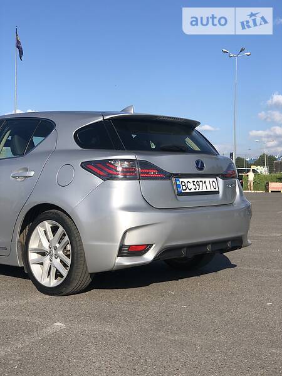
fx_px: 565
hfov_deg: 28.0
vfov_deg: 36.8
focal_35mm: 52
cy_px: 188
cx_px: 141
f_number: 2.4
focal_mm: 6
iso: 16
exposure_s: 1/1066
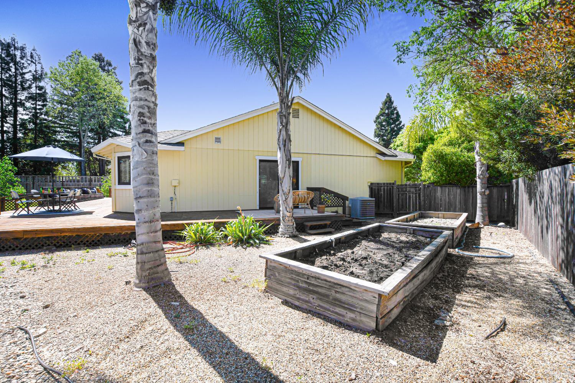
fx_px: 240
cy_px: 192
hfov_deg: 100.4
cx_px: 288
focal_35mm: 15
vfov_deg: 77.3
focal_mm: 10
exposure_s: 1/250
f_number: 8
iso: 100
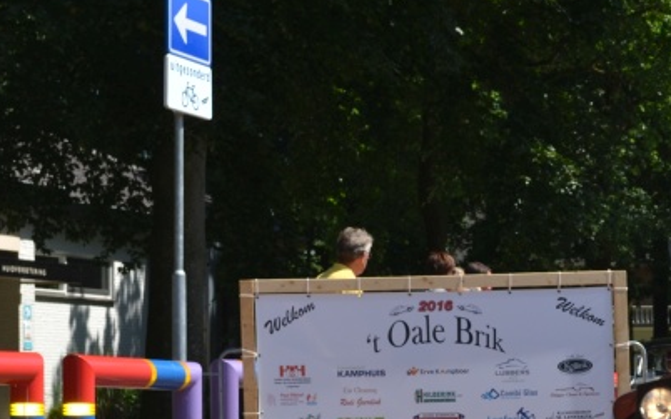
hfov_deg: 15.0
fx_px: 2505
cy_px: 442
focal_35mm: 137
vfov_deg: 9.5
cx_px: 654
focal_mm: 36
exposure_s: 1/200
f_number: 9
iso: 100
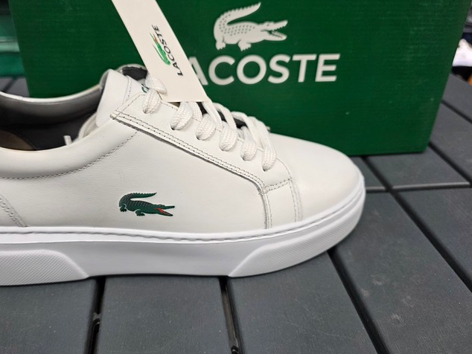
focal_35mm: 29
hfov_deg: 61.3
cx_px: 197
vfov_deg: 48.3
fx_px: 396
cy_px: 174
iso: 250
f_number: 1.7
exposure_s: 1/180
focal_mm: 6.3
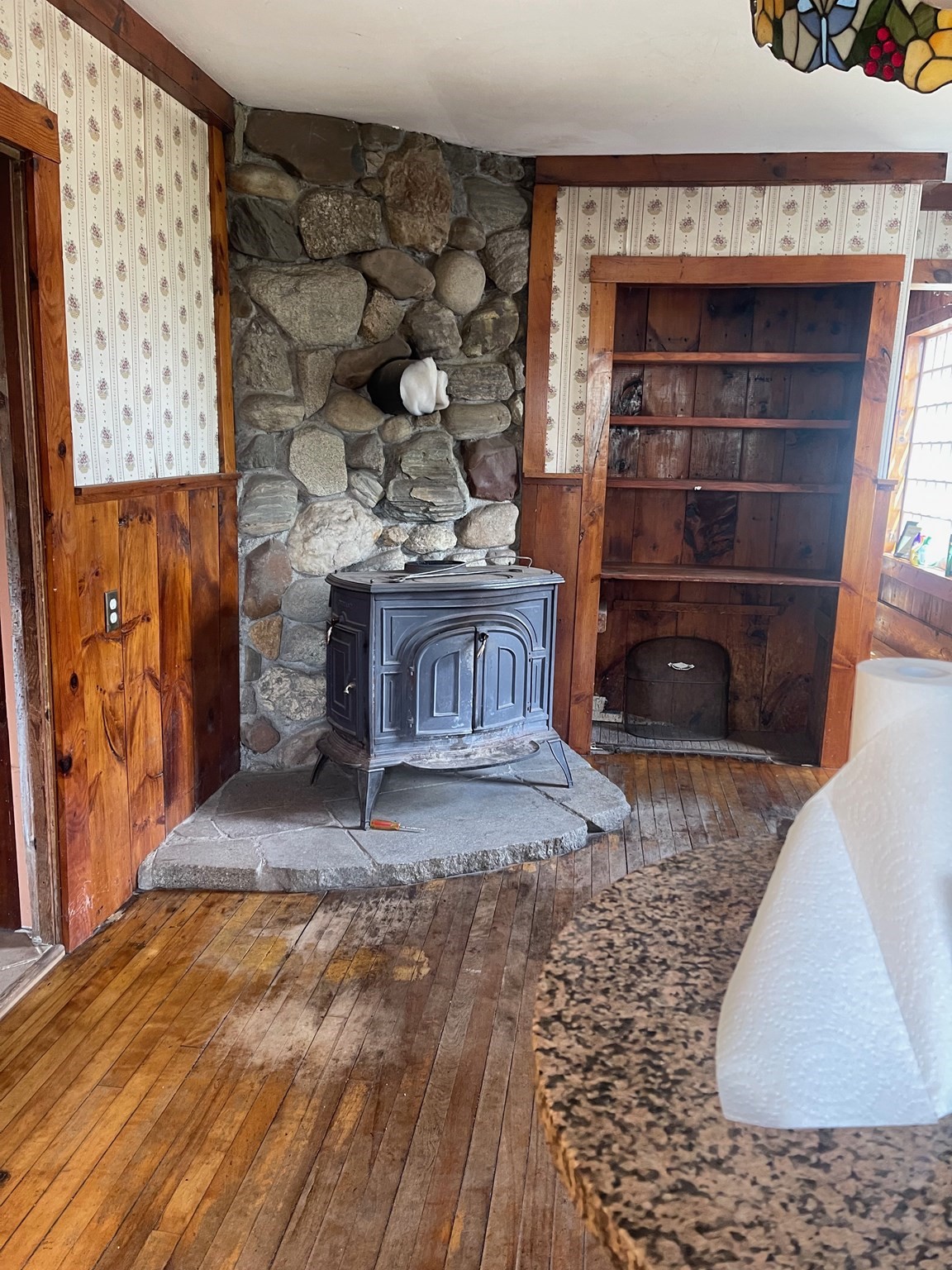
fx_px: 917
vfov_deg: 69.4
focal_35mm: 25
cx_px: 476
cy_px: 635
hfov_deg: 54.9
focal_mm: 5.1
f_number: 1.6
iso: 250
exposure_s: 1/60
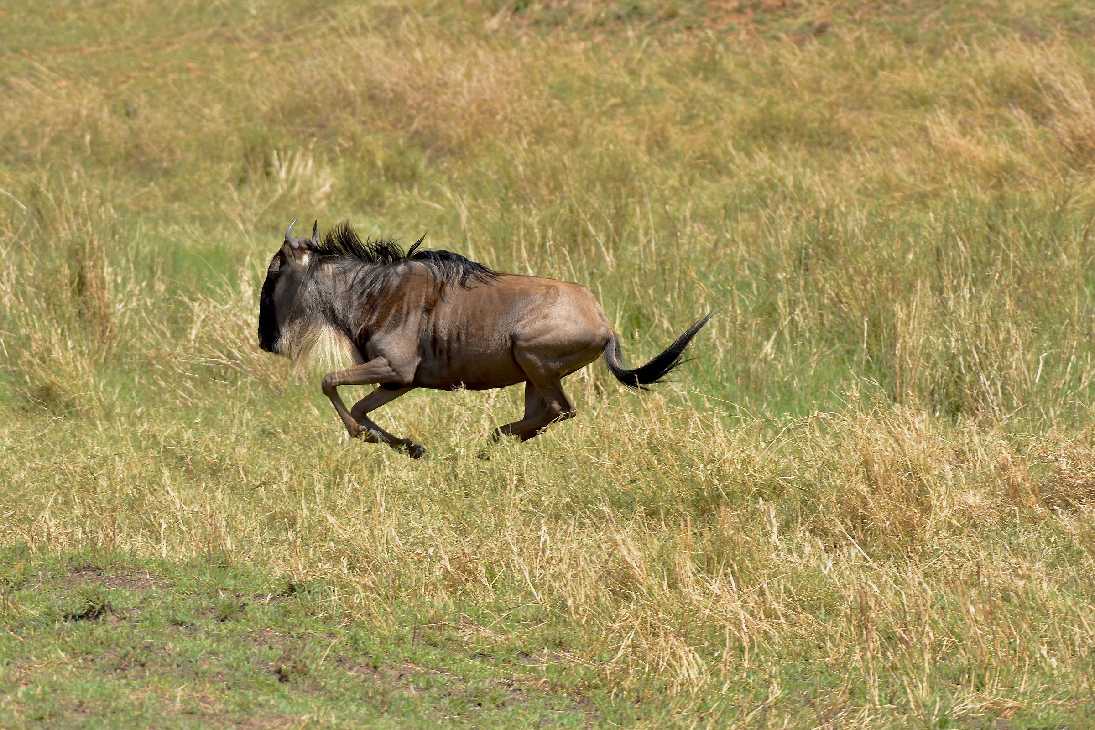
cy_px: 365
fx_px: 9581
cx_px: 548
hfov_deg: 6.5
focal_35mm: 315
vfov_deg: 4.4
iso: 400
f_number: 5.6
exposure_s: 1/1250
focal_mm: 210
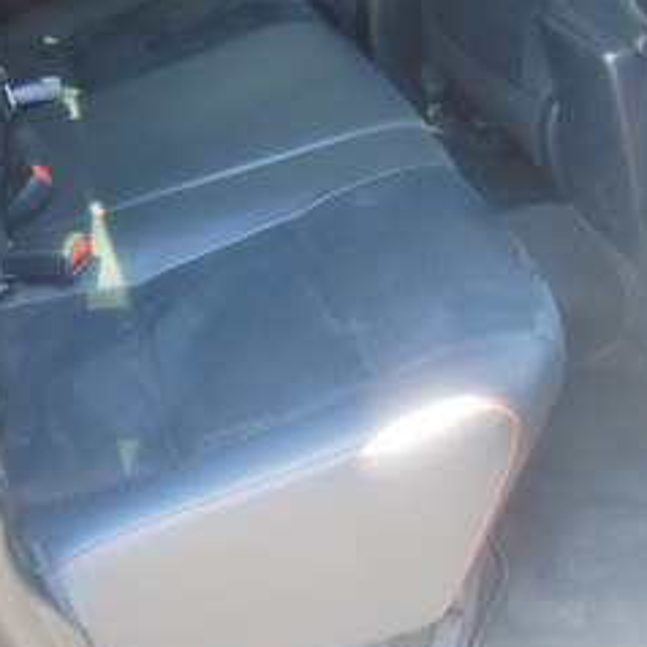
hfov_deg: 30.0
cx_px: 334
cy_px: 122
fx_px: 1205
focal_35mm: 57
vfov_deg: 29.3
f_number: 2.8
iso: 125
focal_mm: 4.3
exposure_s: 1/30
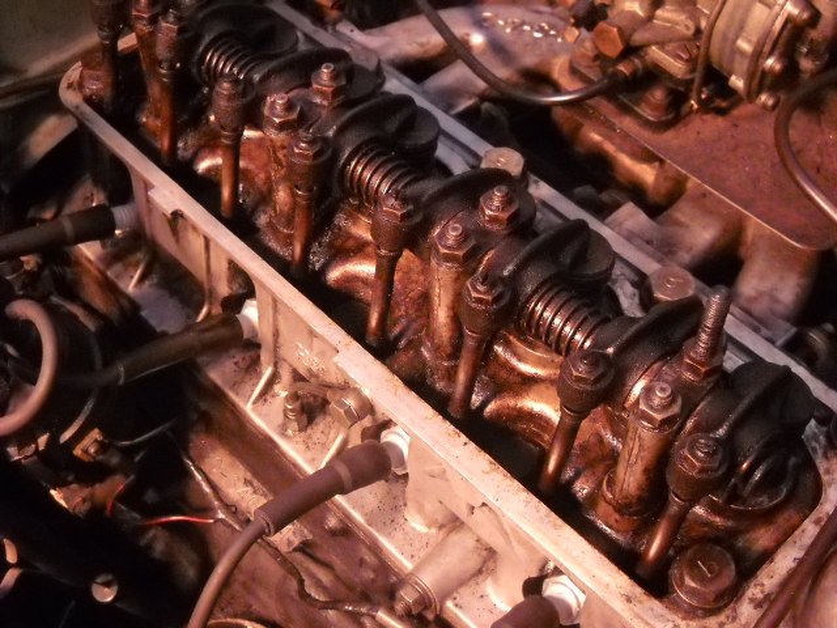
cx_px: 418
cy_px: 314
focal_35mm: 48
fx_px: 1161
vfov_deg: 30.3
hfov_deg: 39.7
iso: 800
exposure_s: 1/96
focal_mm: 7.88
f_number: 3.3
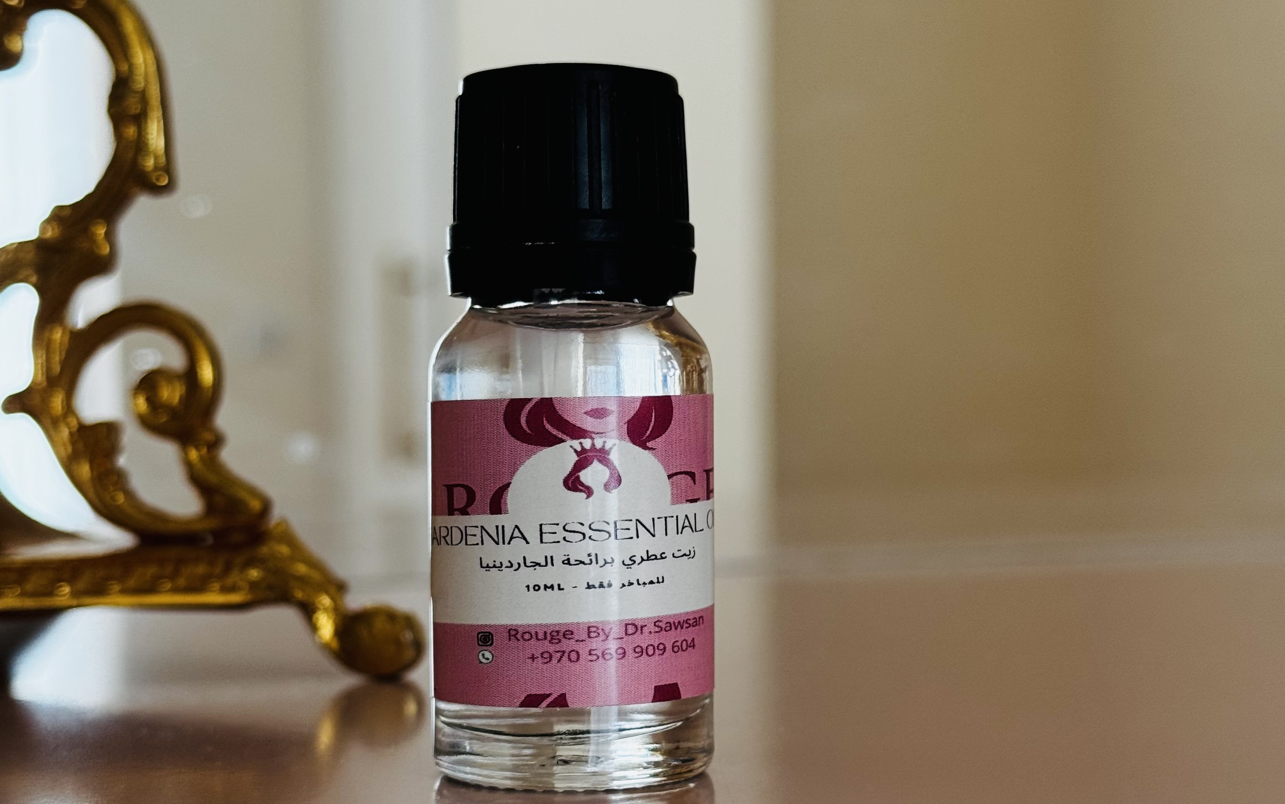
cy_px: 474
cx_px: 642
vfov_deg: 19.1
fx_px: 2382
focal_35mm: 68
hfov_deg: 30.2
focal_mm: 6.76
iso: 100
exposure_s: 1/100
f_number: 1.78
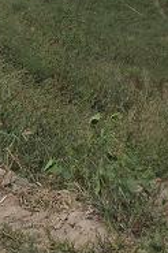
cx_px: -92
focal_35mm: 184
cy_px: 42
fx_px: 1290
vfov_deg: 11.1
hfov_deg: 7.3
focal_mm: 11.89
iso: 50
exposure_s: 1/272
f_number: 10
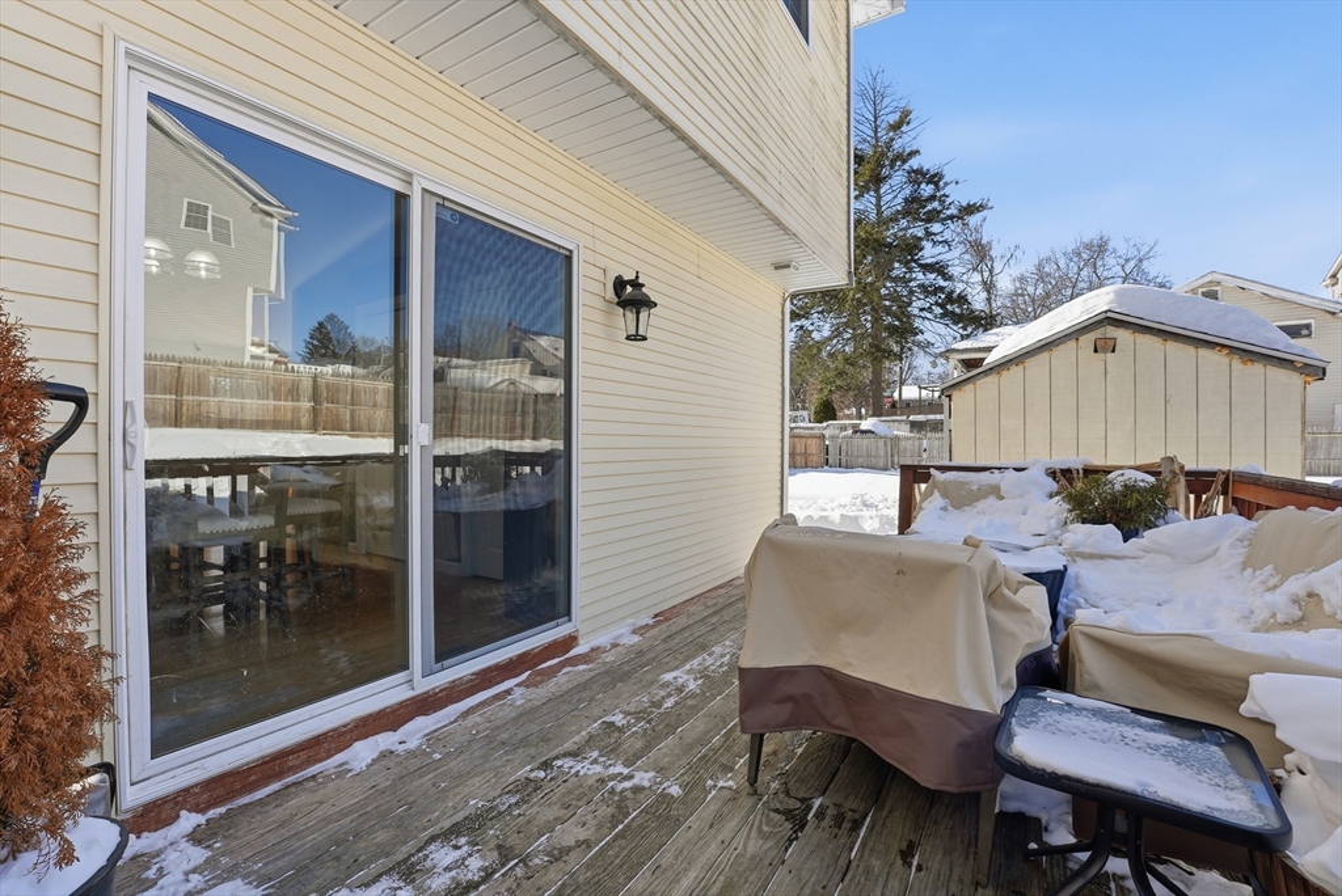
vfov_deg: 81.3
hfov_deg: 104.2
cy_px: 448
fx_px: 522
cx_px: 671
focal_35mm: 14
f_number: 7.1
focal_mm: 14
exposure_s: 1/800
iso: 100
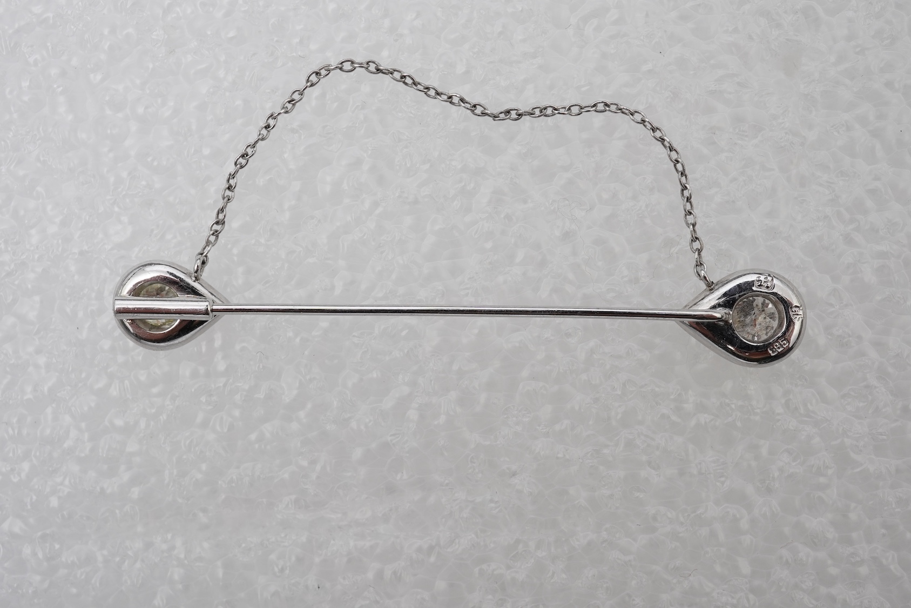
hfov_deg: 43.6
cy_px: 304
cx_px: 456
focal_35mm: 45
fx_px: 1139
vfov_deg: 29.9
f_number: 18
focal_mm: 30
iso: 400
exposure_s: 1/125
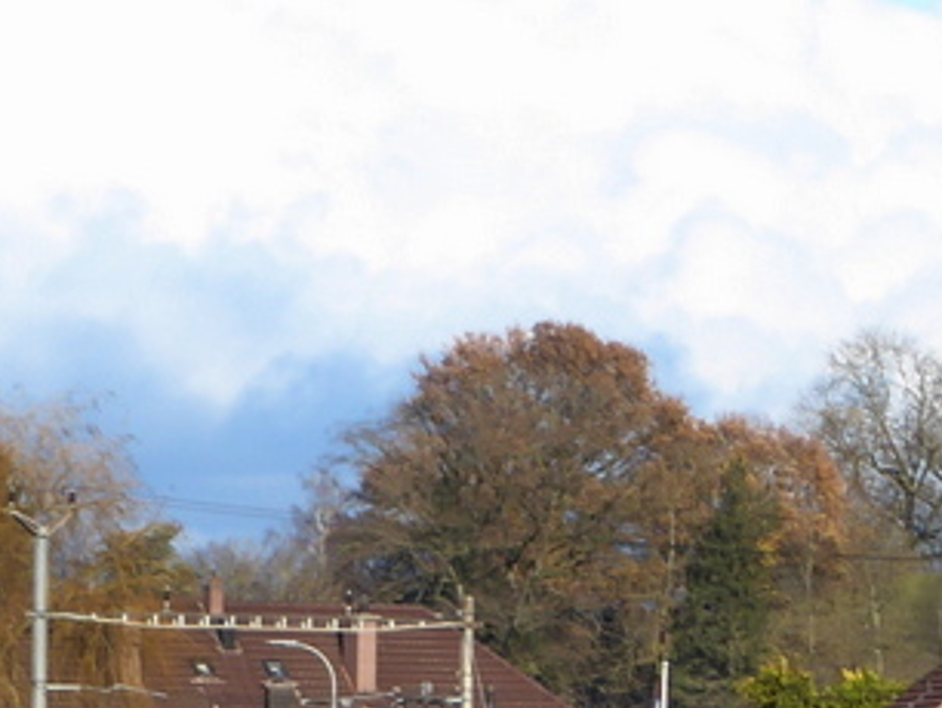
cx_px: 126
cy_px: 785
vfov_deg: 2.0
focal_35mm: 749
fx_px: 20398
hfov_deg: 2.6
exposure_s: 1/200
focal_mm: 30.9
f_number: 5.6
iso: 80
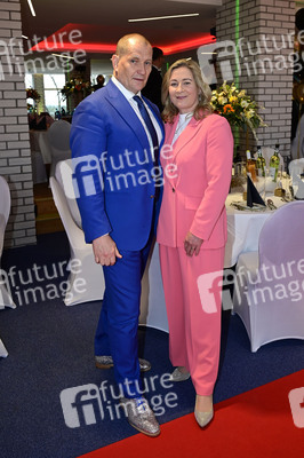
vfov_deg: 65.5
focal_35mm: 28
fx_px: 355
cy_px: 229
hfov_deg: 46.3
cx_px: 152
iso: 1250
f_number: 4.5
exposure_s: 1/200
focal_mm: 28
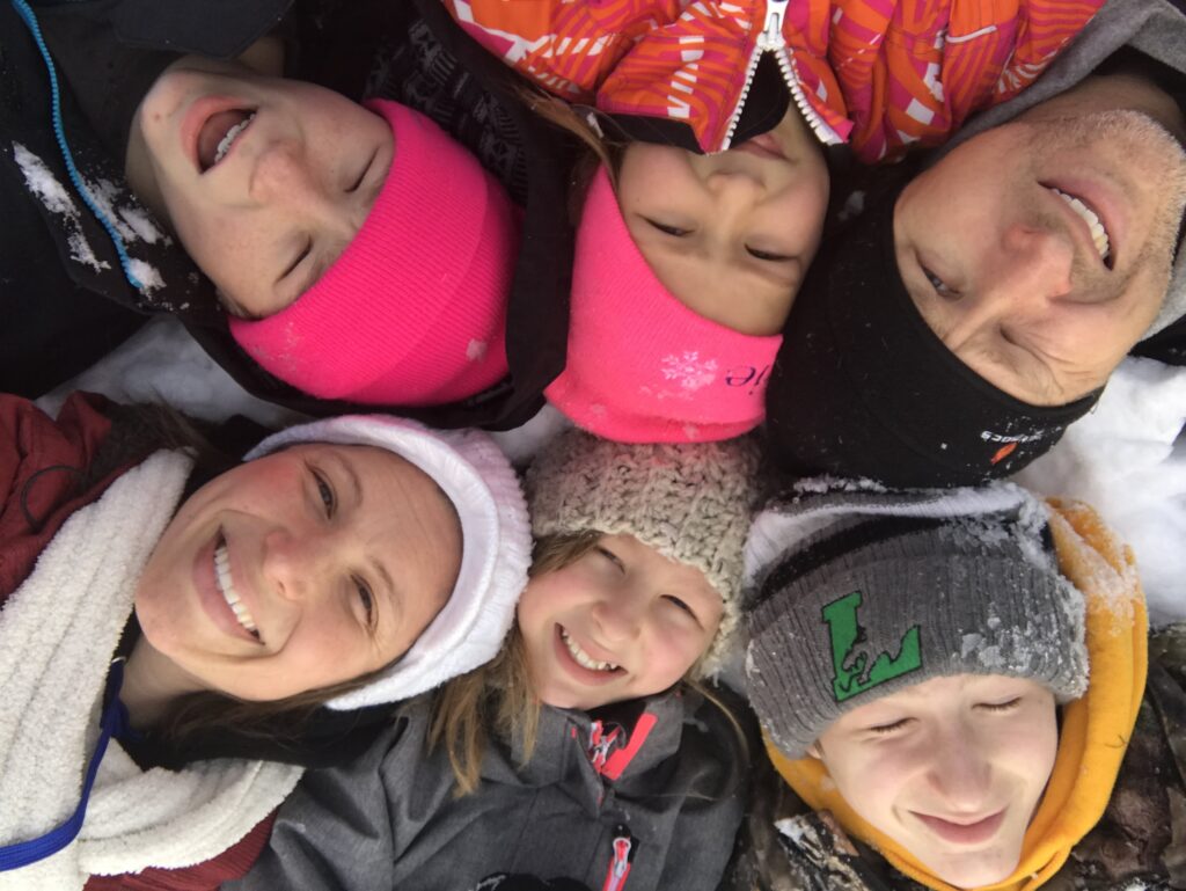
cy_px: 446
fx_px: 1097
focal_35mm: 32
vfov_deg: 44.2
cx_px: 593
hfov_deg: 56.8
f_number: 2.2
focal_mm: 2.87
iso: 25
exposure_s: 1/833
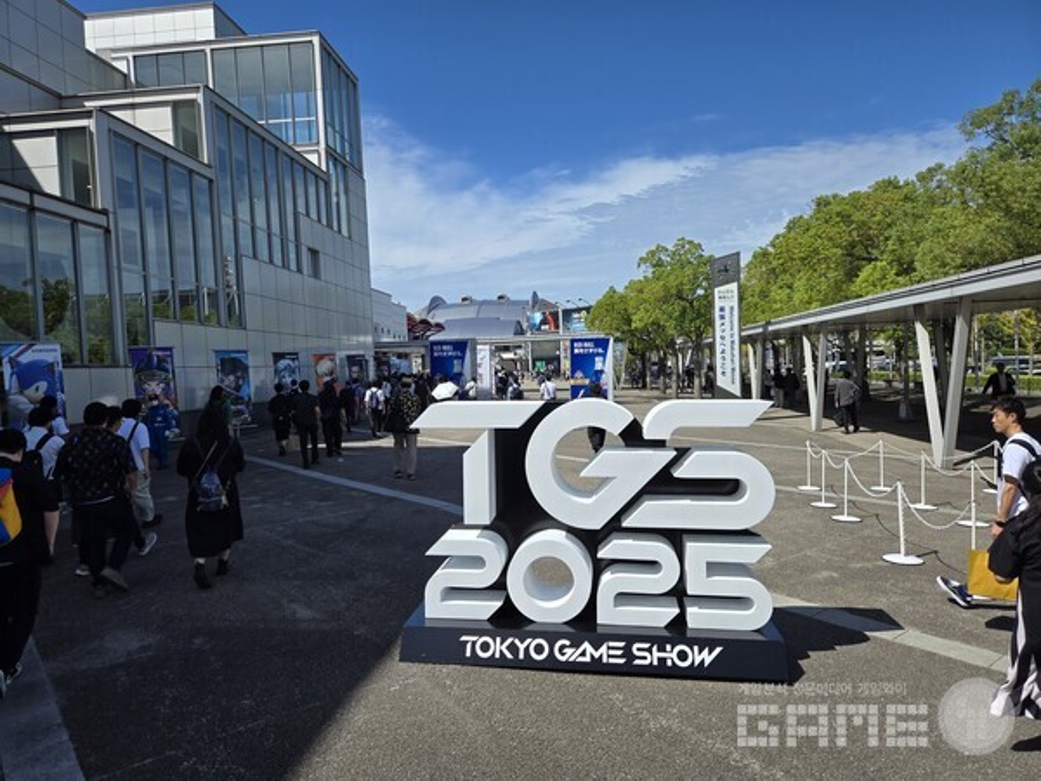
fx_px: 692
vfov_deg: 58.9
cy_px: 390
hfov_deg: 73.9
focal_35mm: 23
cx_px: 520
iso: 32
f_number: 1.8
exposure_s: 1/2921
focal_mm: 5.4
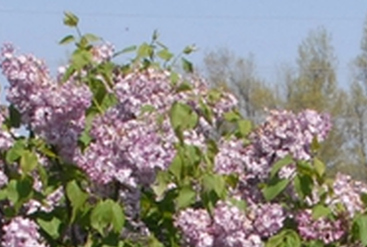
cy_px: 533
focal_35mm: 231
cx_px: 314
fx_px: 2361
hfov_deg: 8.9
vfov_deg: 5.8
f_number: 10
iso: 400
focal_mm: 28
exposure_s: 1/400
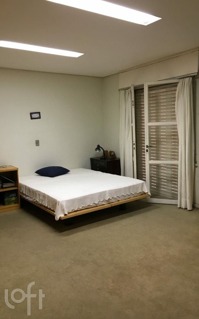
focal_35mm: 31
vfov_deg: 61.2
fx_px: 269
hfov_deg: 40.6
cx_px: 105
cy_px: 160
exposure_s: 1/30
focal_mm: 4.15
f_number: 2.2
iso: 80
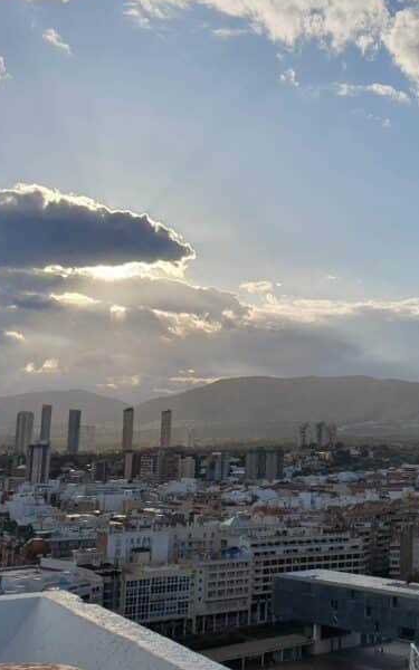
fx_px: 859
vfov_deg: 42.6
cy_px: 313
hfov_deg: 25.3
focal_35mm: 47
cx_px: 472
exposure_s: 1/2232
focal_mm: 4.32
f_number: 2.4
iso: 50
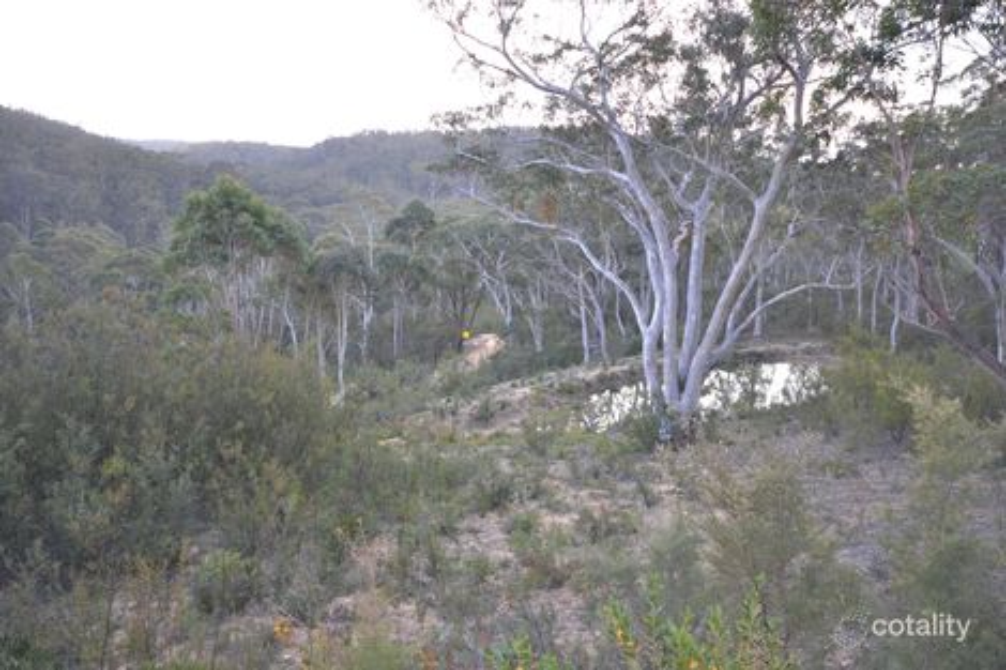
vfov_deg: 43.6
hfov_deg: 61.9
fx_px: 838
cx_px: 503
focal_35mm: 30
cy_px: 335
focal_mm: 20
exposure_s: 1/100
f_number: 5.6
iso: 400
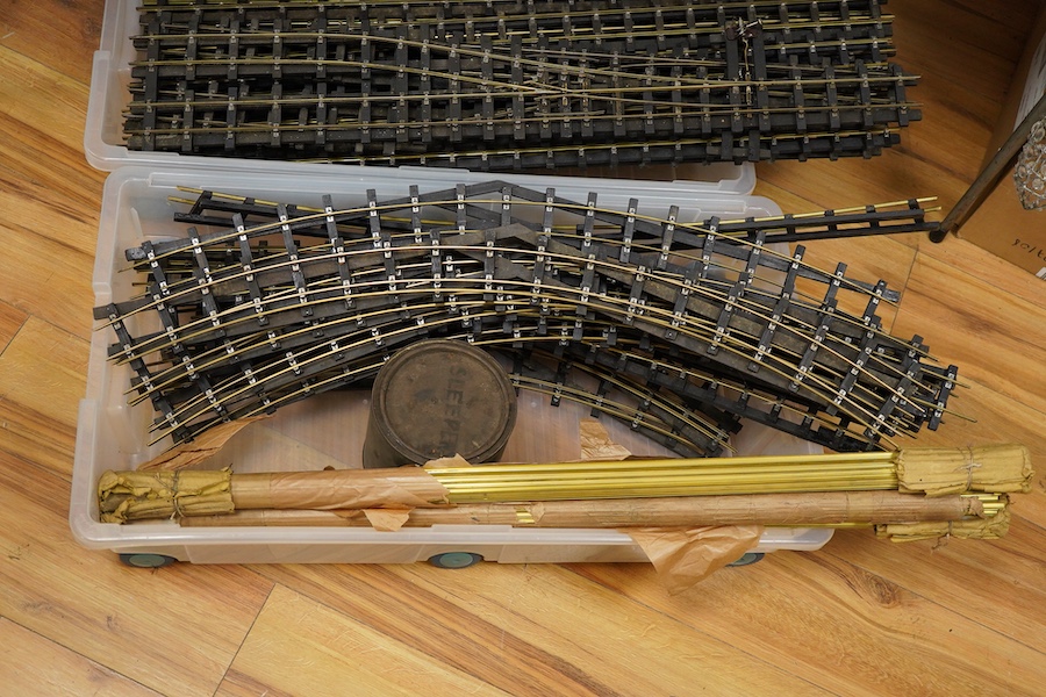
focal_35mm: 45
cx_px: 523
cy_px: 348
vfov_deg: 29.9
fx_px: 1307
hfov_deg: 43.6
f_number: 3.5
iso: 1250
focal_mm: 30
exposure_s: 1/125
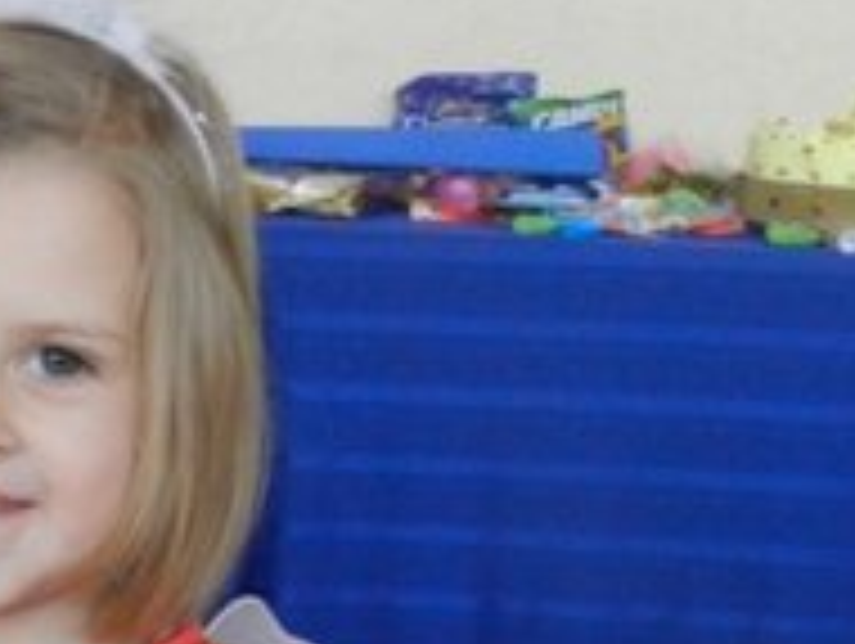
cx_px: -472
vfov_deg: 11.4
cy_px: 563
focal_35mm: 130
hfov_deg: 14.1
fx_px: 3215
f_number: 4
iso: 640
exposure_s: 1/60
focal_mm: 6.7
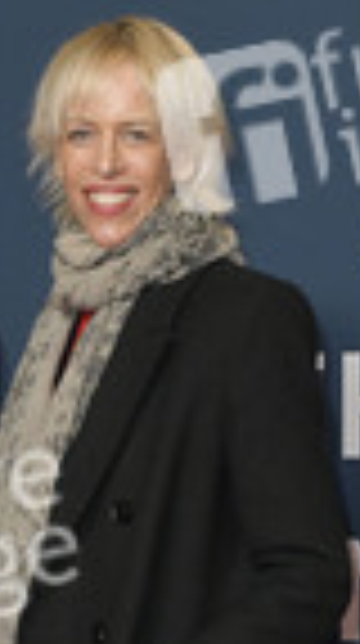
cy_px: 784
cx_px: -22
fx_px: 2198
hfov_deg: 9.3
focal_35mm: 129
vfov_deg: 16.0
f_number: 6.3
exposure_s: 1/200
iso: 1600
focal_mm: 44
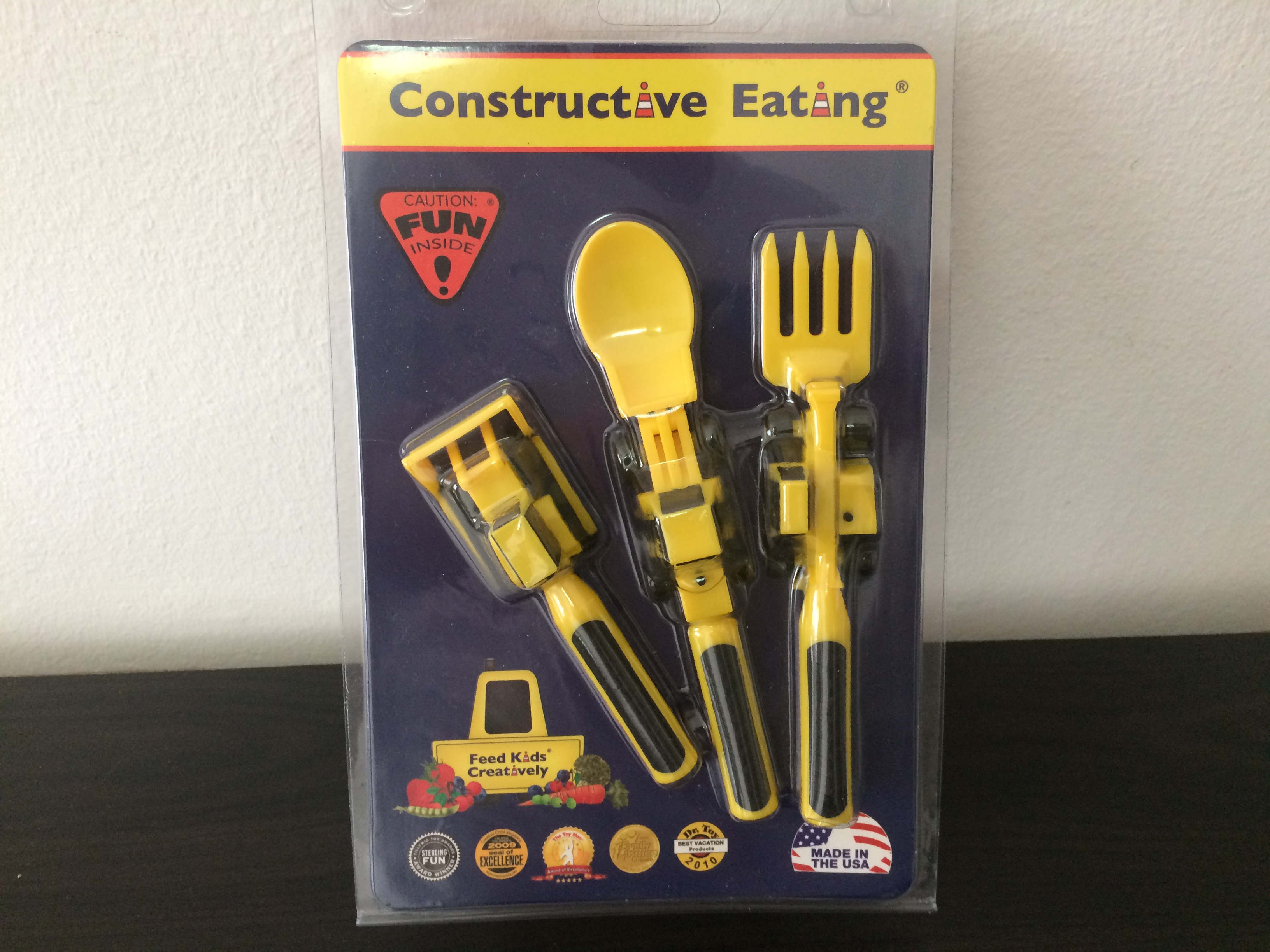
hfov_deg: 61.7
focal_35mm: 29
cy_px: 476
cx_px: 635
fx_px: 1064
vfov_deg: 48.2
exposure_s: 1/33
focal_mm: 4.15
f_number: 2.2
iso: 80
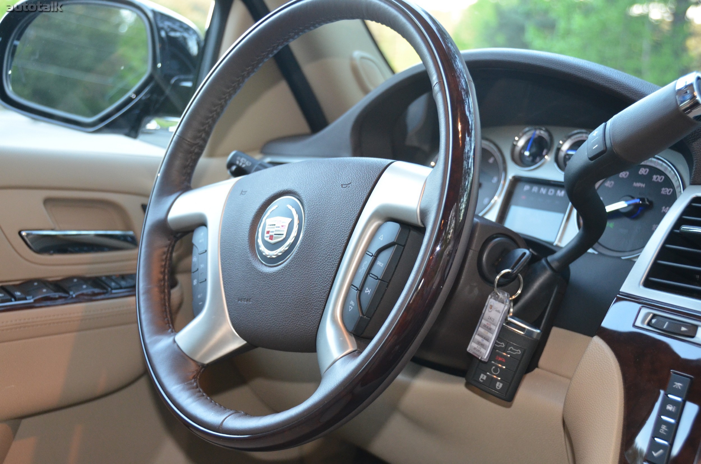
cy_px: 232
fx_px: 991
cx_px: 350
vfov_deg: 26.4
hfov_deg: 39.0
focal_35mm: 51
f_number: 4.2
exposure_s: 1/60
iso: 1600
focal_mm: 34
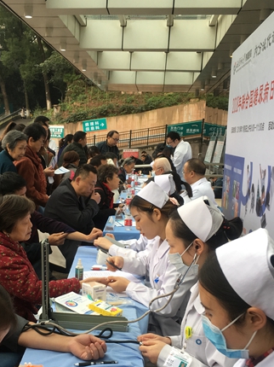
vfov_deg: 41.8
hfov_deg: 31.7
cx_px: 79
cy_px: 230
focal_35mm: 45
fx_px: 475
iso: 32
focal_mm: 4.15
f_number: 2.2
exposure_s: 1/100
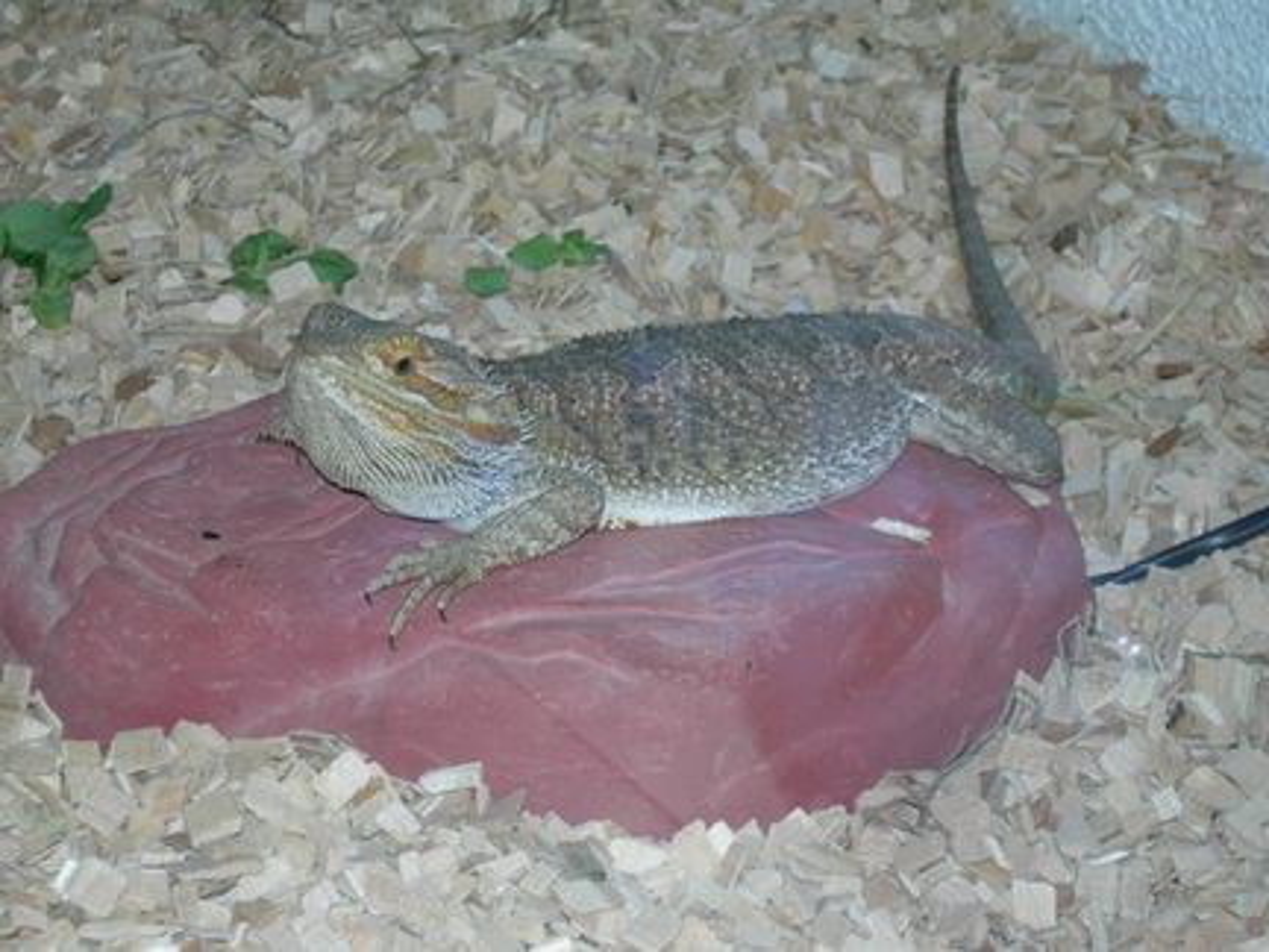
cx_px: 634
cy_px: 476
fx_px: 4179
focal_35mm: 114
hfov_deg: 17.3
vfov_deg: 13.0
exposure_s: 1/60.1
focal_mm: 23.4
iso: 50
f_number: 4.9
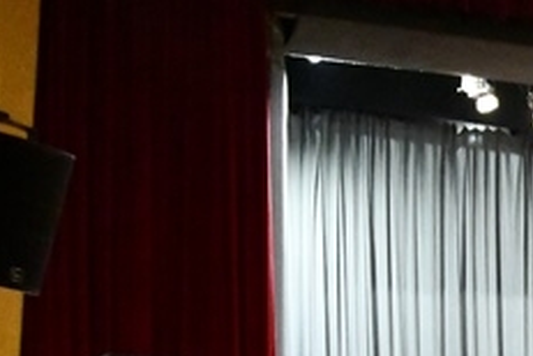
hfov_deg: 14.8
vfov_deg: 10.4
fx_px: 1836
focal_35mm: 124
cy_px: 637
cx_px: 911
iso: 22800
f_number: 3.5
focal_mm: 28
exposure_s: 1/320
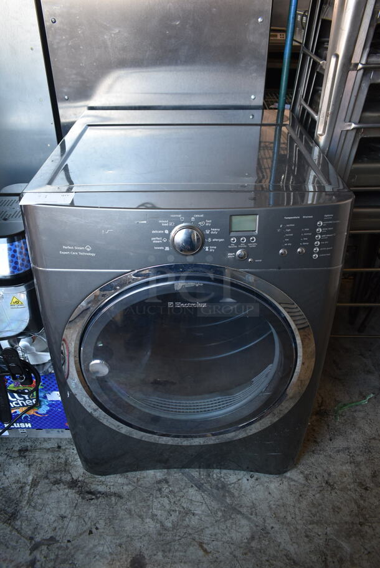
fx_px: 427
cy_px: 284
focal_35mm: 27
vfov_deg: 67.3
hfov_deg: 48.0
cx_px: 190
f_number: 3.5
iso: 320
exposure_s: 1/30
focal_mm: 18
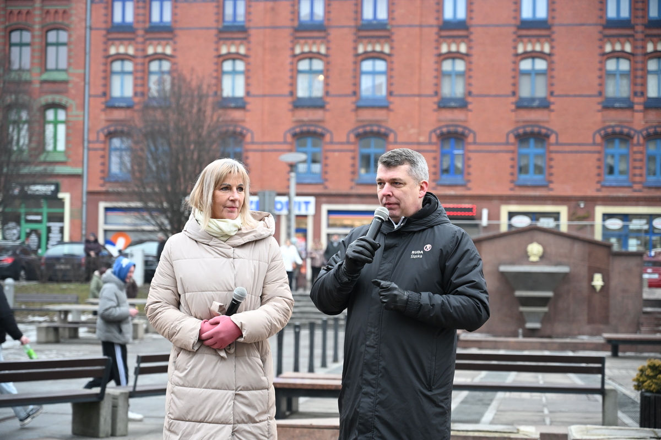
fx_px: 1285
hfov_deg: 28.8
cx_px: 330
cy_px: 220
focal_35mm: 70
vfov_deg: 19.5
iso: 2000
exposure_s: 1/640
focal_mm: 70
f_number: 4
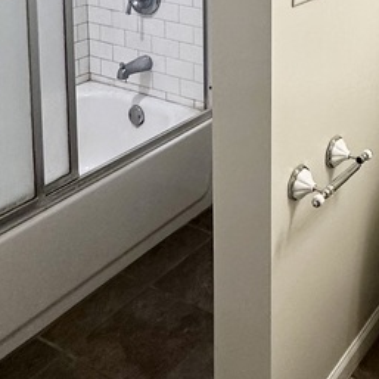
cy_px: -84
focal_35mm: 52
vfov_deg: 28.3
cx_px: 398
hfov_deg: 30.0
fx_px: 644
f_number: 2.2
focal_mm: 2.22
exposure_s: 1/120
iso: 200
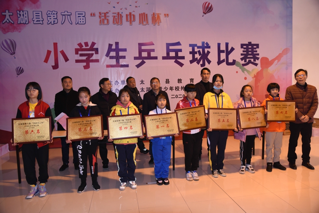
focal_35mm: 27
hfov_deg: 67.4
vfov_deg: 47.9
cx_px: 160
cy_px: 106
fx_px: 239
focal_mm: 27
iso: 1250
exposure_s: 1/200
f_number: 4
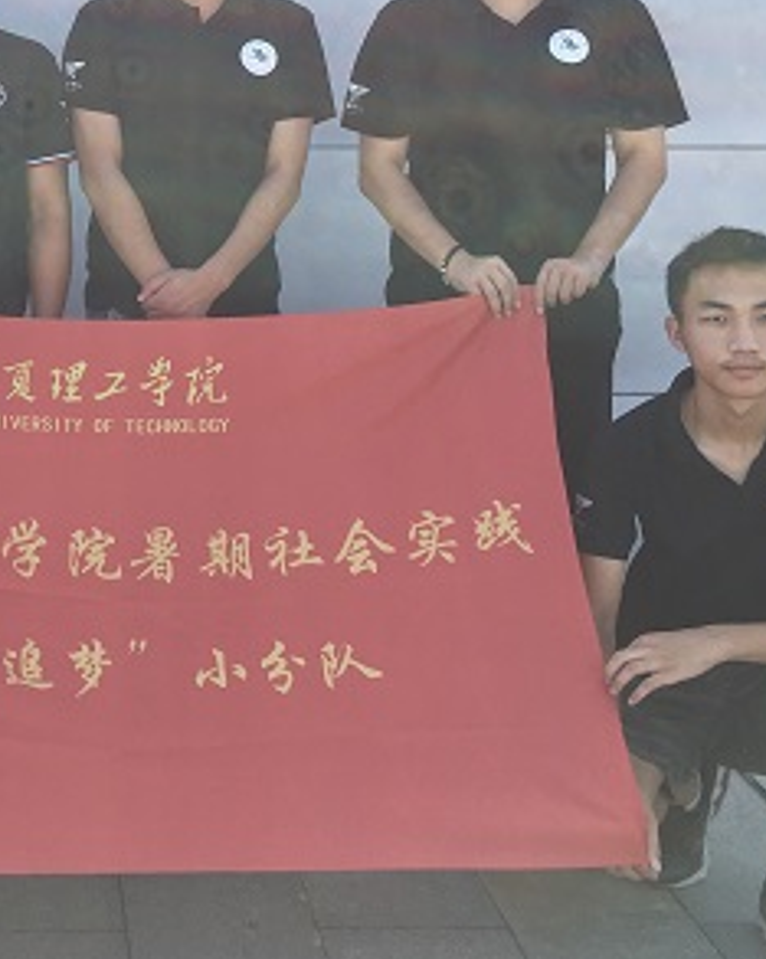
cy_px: 252
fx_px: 1645
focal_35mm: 58
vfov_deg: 32.0
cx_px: 65
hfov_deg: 25.3
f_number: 2.2
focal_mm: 4.15
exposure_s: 1/582
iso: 25
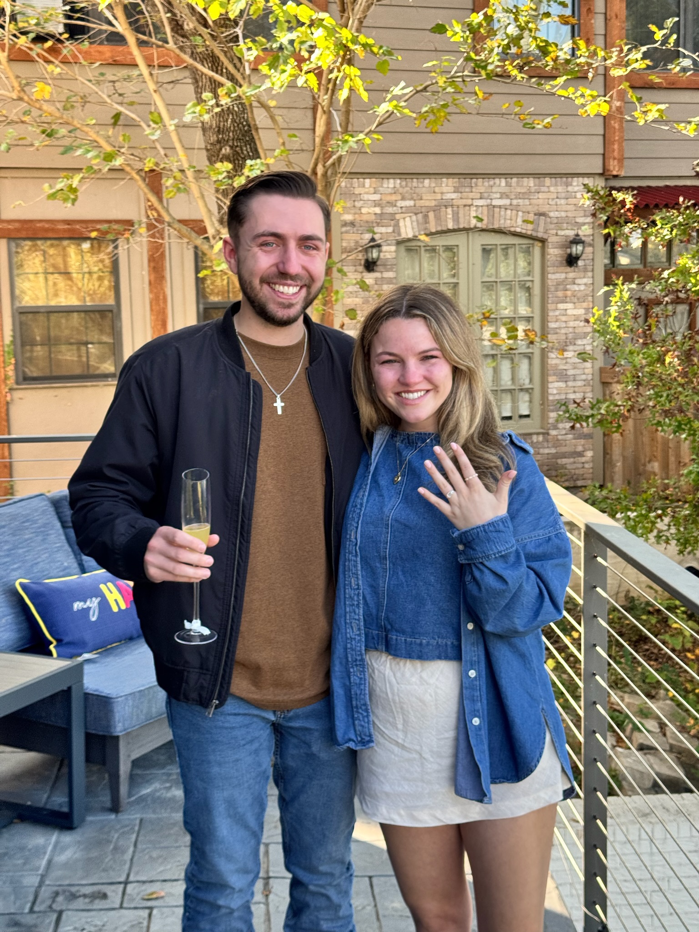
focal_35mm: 48
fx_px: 1292
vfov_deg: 39.7
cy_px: 466
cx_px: 350
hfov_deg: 30.3
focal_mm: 6.76
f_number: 1.78
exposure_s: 1/222
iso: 64
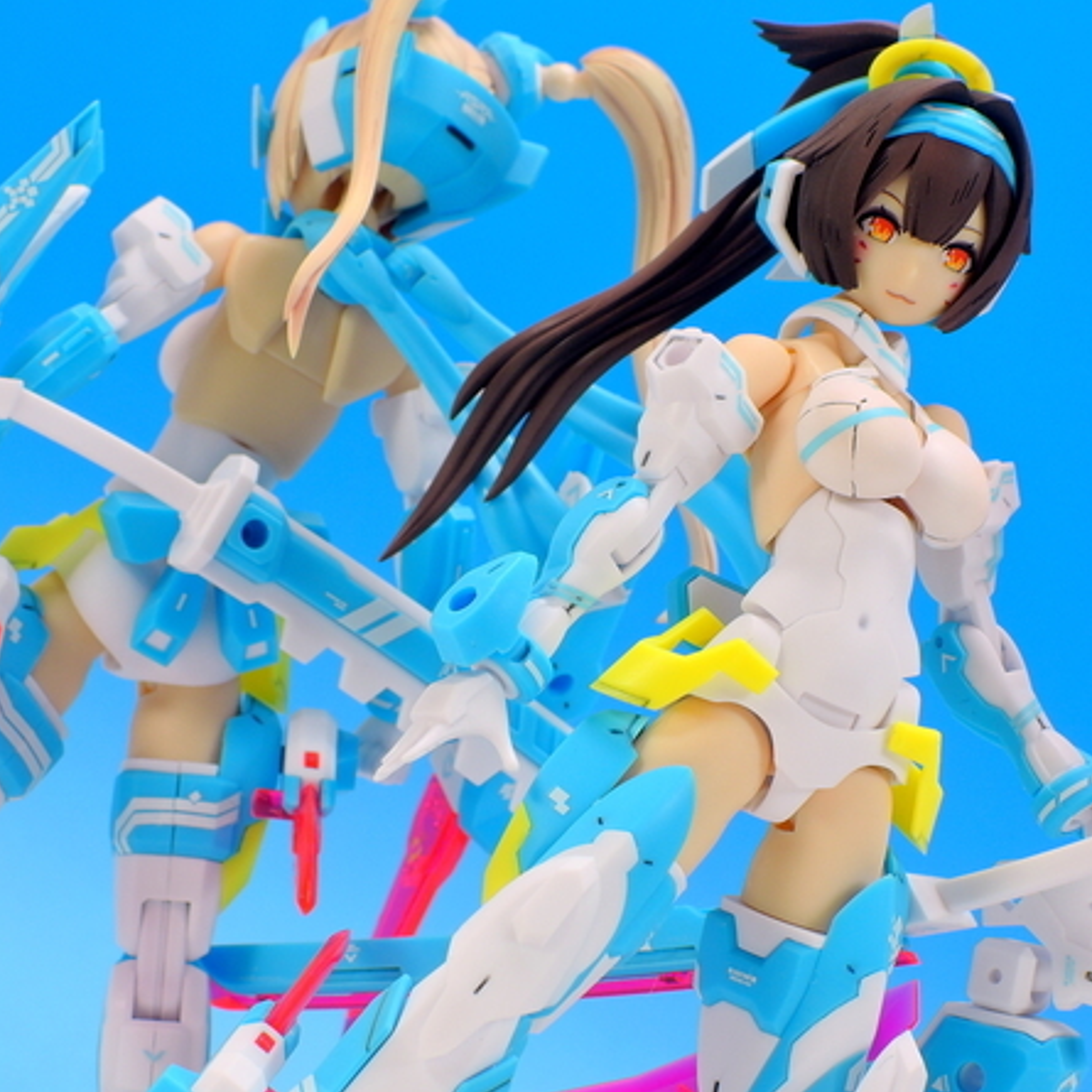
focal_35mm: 143
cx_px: 559
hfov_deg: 12.2
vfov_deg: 12.2
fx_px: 5104
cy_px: 550
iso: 80
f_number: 8
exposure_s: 1
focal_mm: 25.5
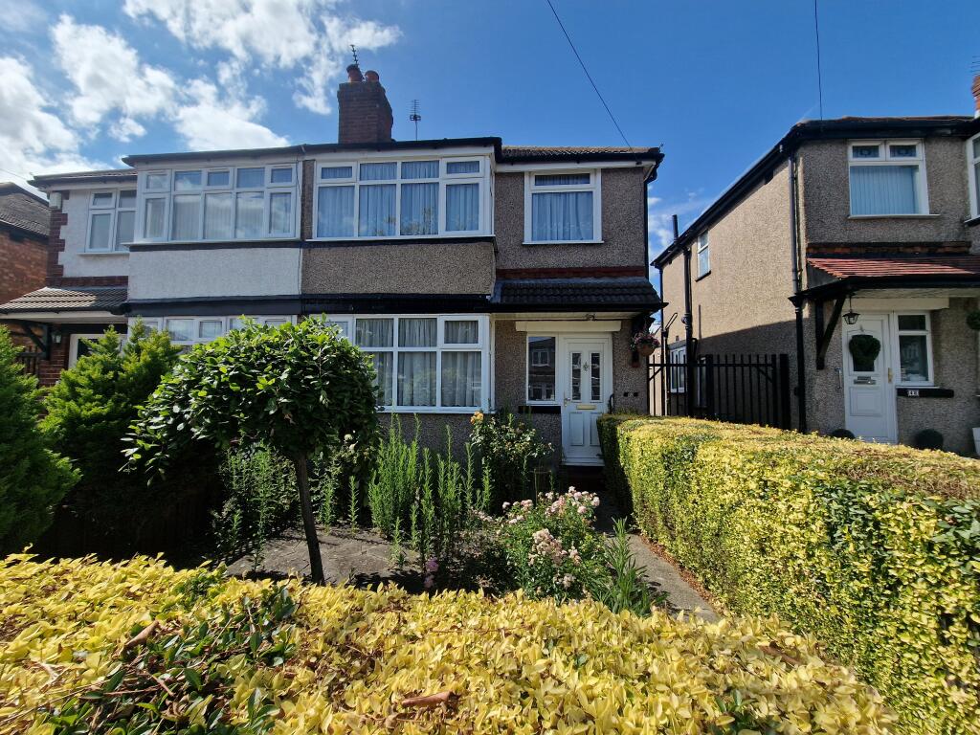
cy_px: 368
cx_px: 490
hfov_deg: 106.2
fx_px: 368
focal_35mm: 13
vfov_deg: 89.9
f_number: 2.2
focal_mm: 2.2
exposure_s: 1/2528
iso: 50
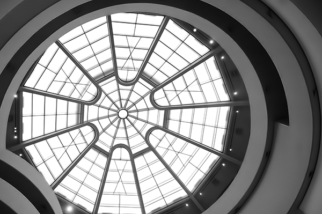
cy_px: 130
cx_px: 115
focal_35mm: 32
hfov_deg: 57.8
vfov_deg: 40.8
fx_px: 286
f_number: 3.2
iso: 200
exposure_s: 1/50
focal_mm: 24
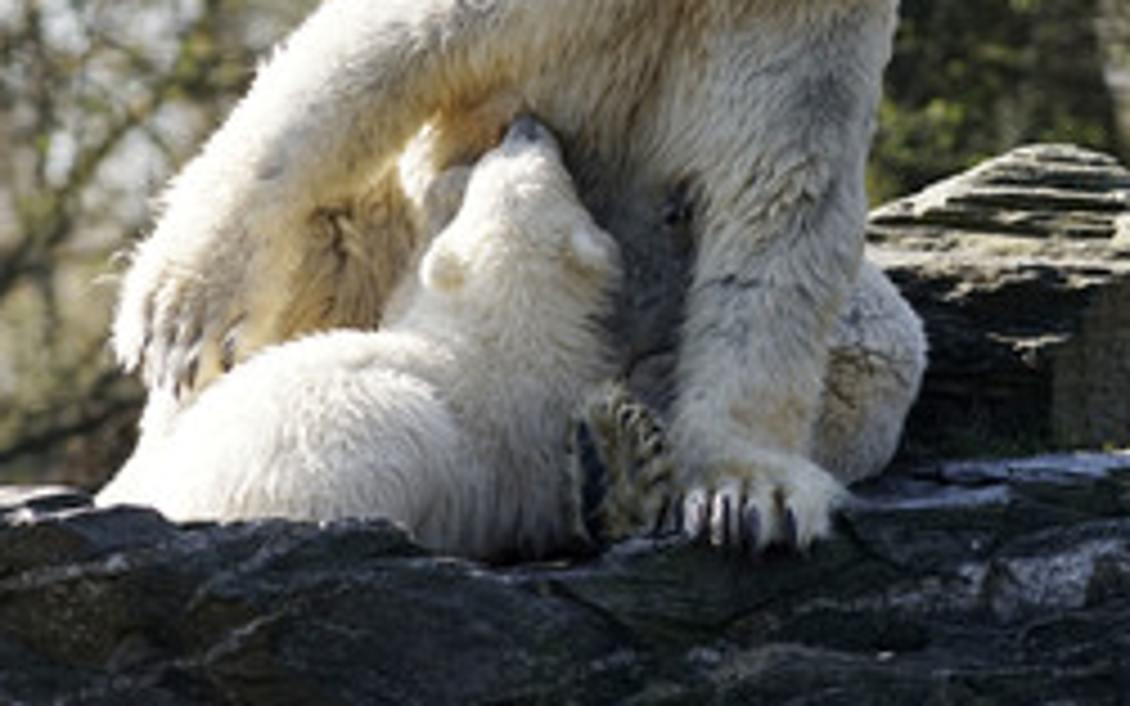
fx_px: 11274
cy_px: 81
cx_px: 579
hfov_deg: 5.7
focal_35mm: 366
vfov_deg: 3.6
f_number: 5
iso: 640
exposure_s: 1/1250
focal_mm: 200
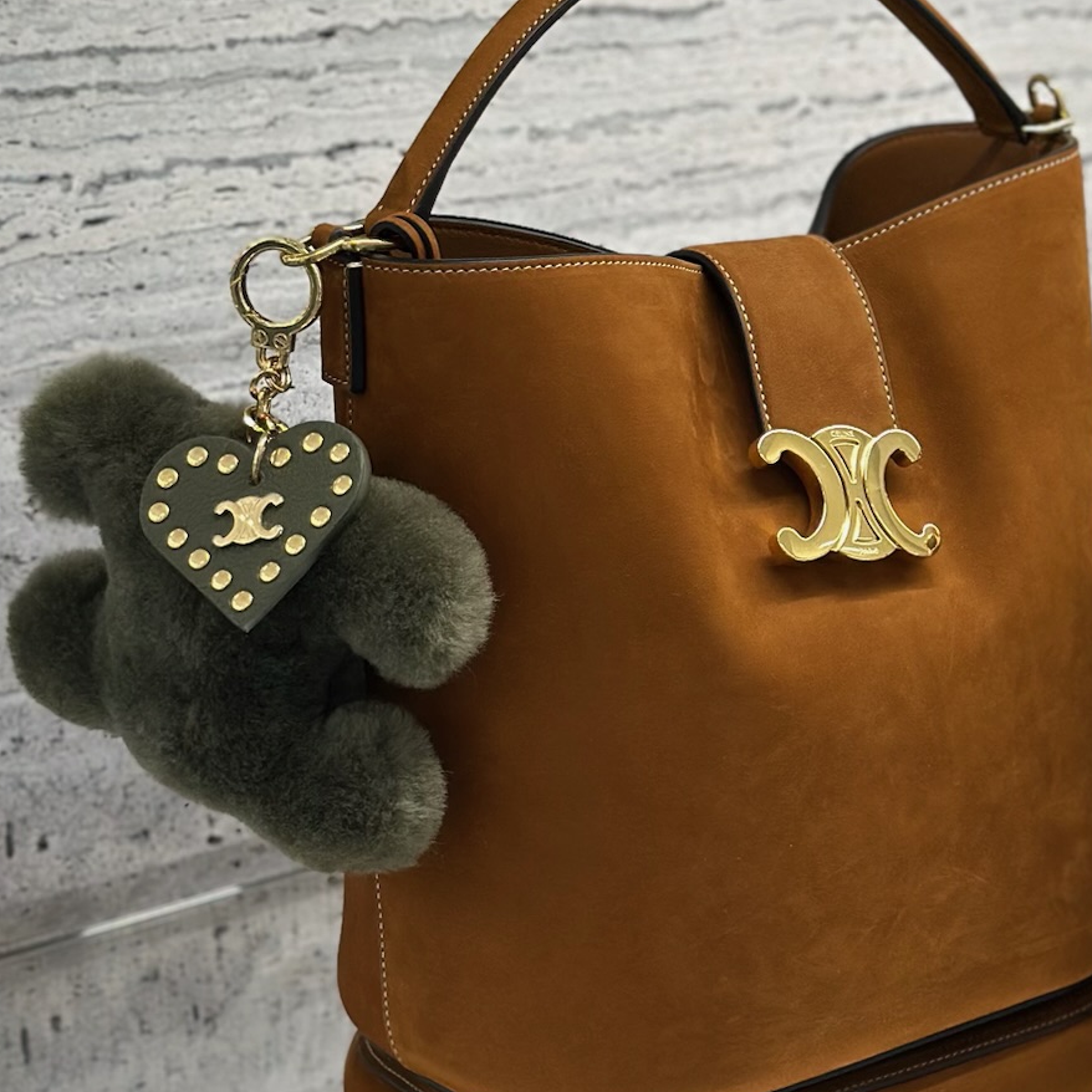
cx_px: 946
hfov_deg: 17.4
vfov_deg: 17.5
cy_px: 267
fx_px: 3533
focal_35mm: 99
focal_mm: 6.86
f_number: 1.78
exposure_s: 1/100
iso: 125
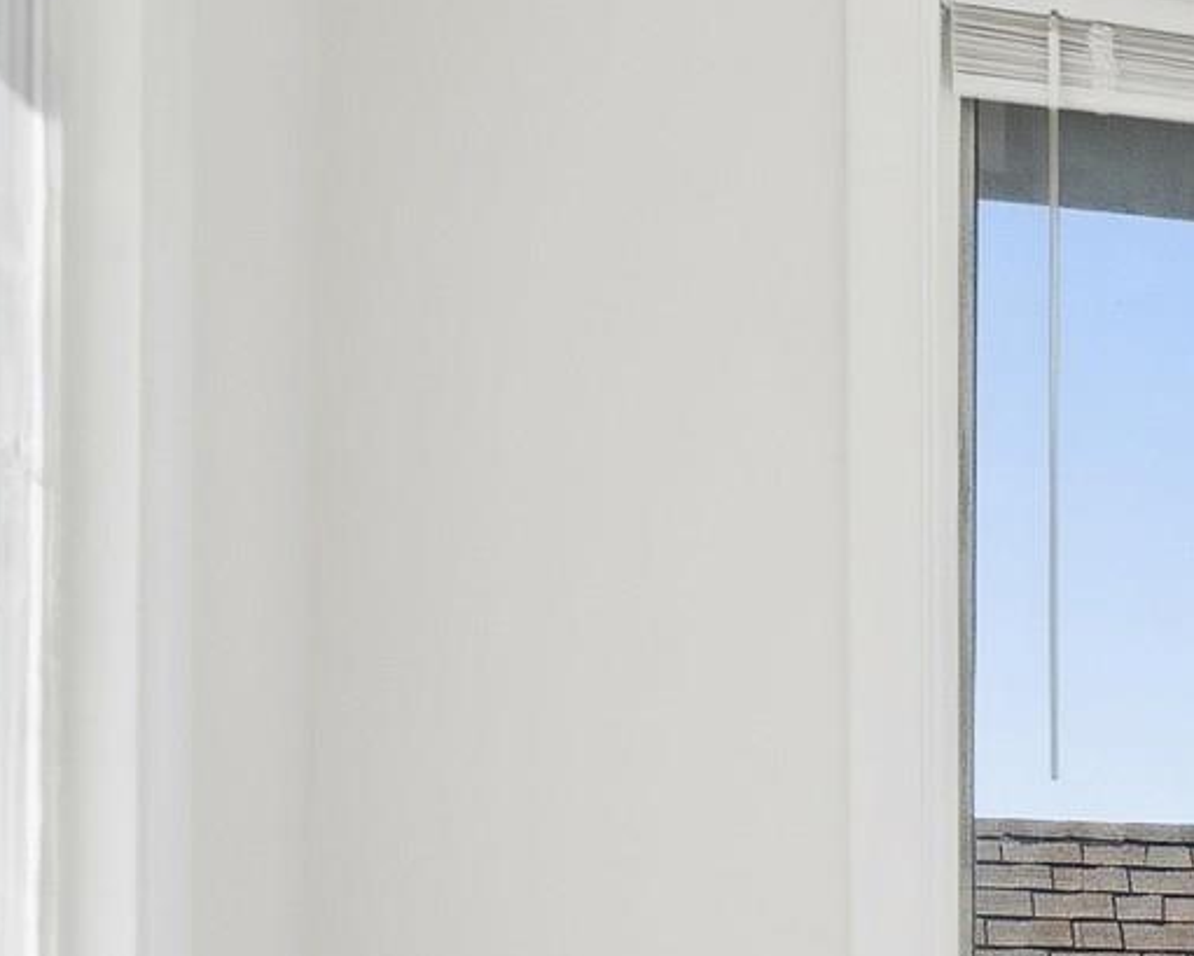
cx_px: 2192
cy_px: 1159
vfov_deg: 18.4
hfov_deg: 18.5
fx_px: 2792
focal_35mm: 79
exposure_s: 1/60
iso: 125
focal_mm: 9
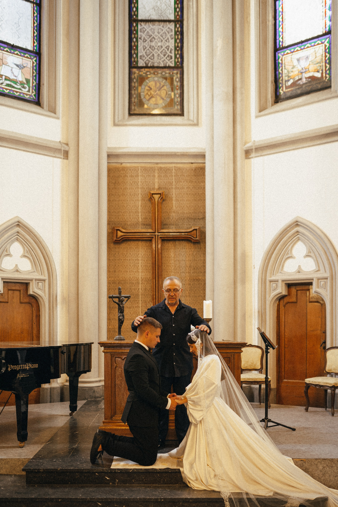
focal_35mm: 35
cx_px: 169
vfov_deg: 54.4
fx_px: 493
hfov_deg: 37.9
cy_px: 254
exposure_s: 1/125
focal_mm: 35
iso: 800
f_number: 1.8
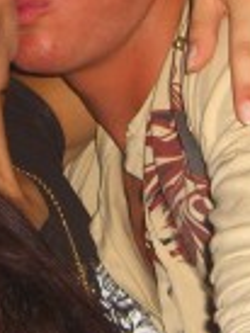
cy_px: 61
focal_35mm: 166
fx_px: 1596
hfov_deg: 9.0
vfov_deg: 11.8
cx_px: 117
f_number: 2.8
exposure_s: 1/60
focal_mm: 7.9
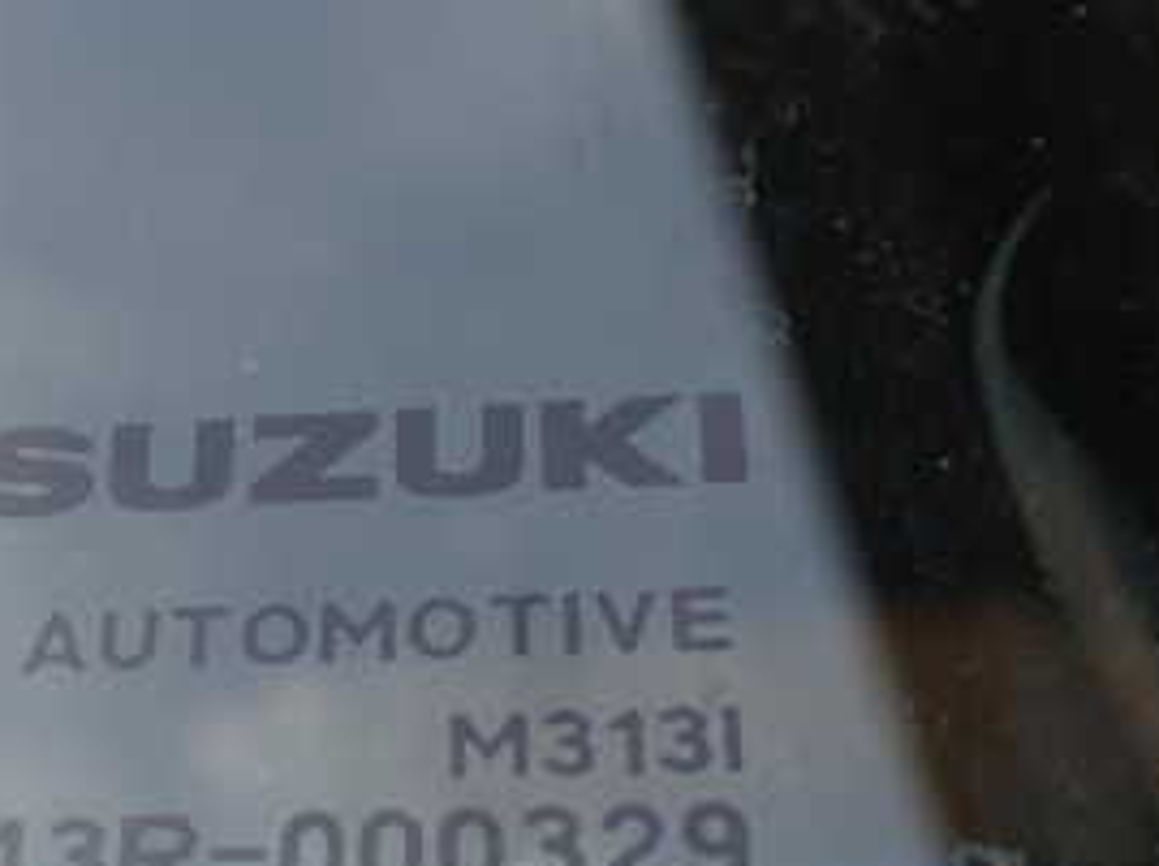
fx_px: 2240
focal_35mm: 67
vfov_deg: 21.5
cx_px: 172
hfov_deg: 28.2
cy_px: 728
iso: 100
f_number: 2.3
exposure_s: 1/160
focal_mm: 5.4
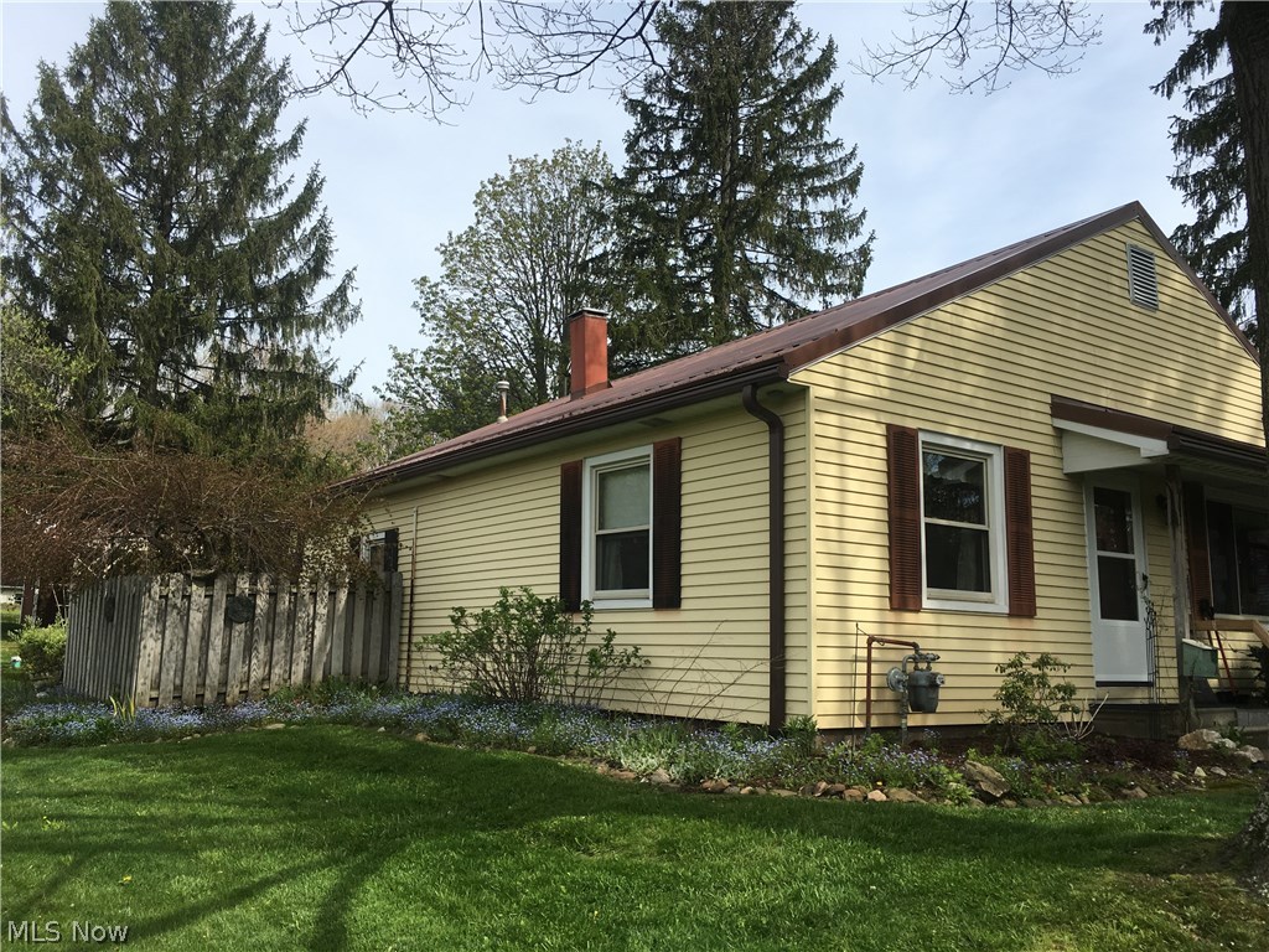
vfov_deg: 48.2
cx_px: 634
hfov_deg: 61.7
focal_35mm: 29
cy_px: 476
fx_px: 1063
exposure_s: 1/950
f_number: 2.2
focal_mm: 4.15
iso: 25
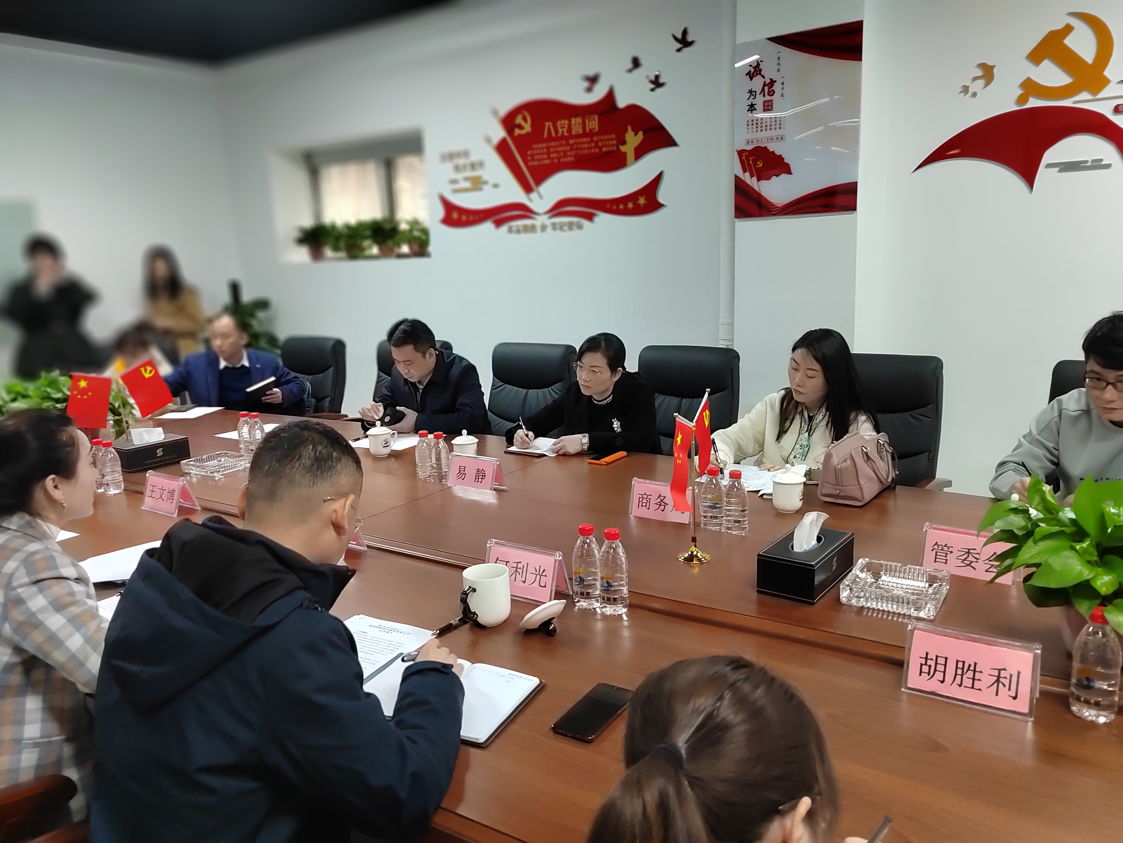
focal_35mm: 23
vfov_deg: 58.9
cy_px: 422
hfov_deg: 73.9
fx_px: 746
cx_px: 562
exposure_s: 1/33.3
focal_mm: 5.52
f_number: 1.9
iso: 1544
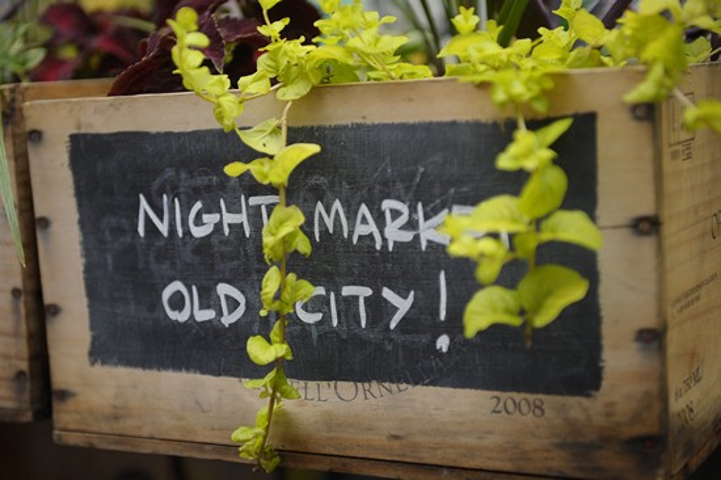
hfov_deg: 28.9
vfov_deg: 19.4
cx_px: 360
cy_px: 240
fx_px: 1401
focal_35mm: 70
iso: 1000
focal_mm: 70
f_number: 2.8
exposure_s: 1/160
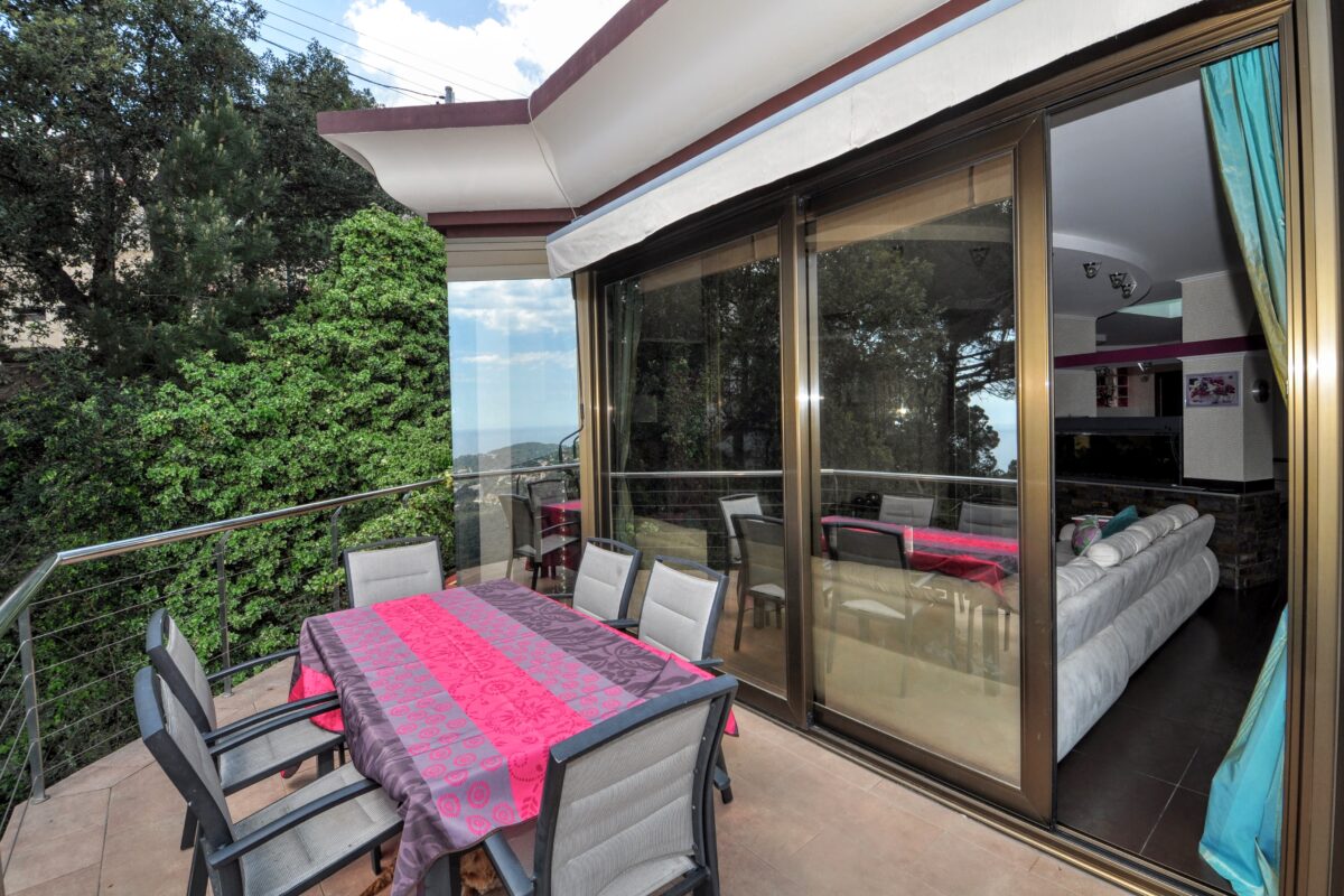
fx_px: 560
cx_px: 672
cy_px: 448
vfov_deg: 77.3
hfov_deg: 100.4
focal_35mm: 15
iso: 200
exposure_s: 1/200
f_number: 9
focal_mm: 10
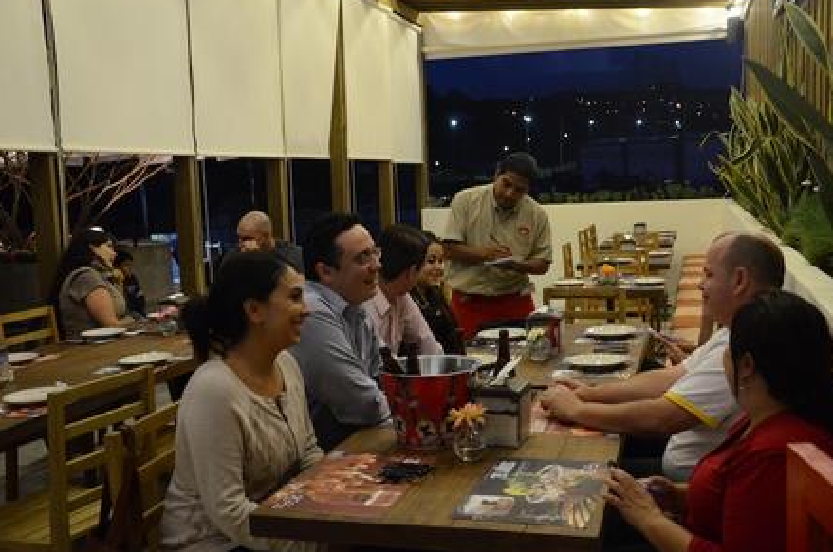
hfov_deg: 47.5
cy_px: 293
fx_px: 947
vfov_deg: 32.5
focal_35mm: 41
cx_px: 440
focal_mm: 24
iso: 2500
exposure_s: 1/40
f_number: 3.8
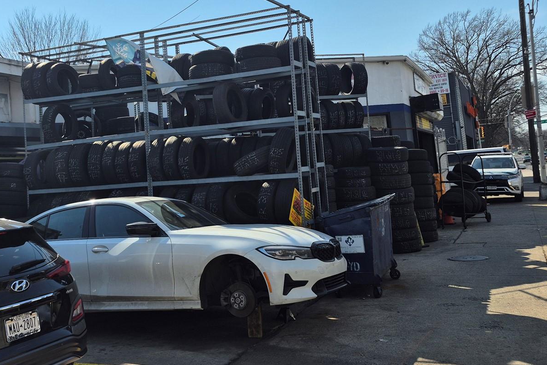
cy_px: 138
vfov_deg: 32.5
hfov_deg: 47.1
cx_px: 214
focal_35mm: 41
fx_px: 623
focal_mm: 5.4
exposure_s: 1/2768
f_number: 1.8
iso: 25
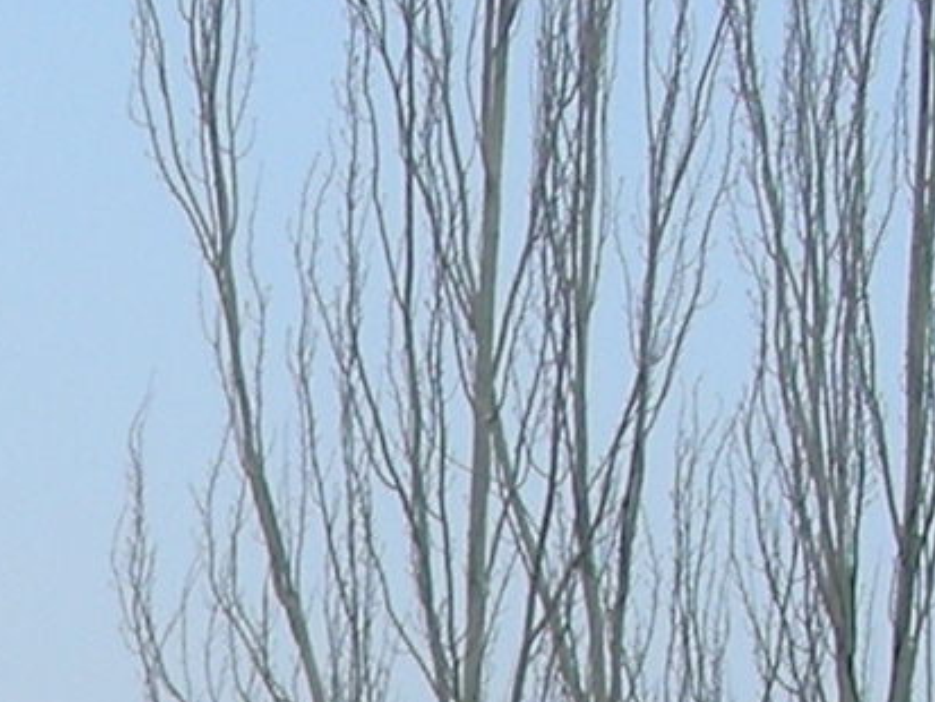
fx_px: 8106
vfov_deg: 4.7
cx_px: -1465
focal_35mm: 300
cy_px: 2276
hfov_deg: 6.2
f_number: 4
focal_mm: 7.4
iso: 50
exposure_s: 1/495
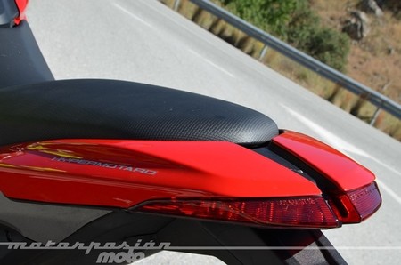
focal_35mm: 63
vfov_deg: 21.5
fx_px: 700
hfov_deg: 32.0
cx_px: 200
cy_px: 132
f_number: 18
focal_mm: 42
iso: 100
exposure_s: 1/50
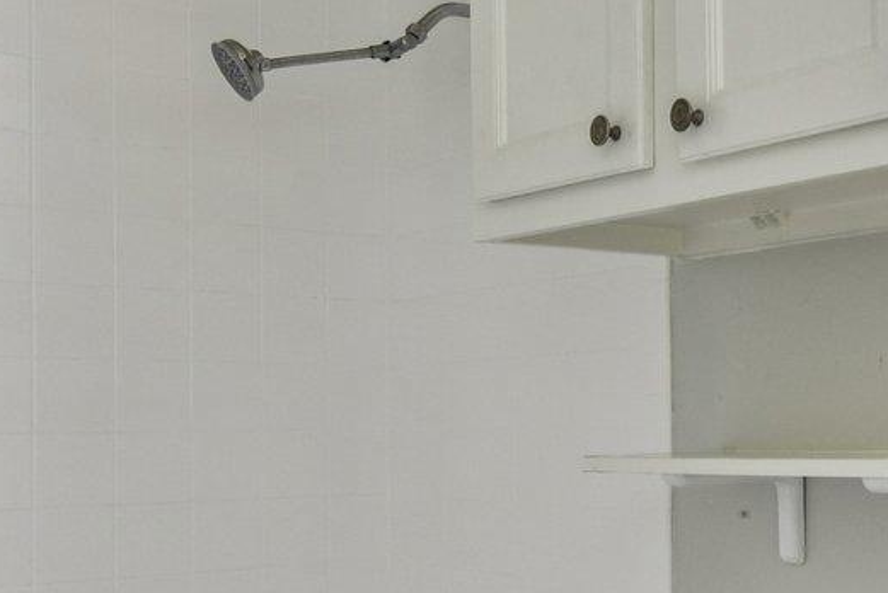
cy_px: 424
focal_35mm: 55
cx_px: 808
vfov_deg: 24.4
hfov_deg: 34.1
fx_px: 1357
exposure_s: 1/13
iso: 400
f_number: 8
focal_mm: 14
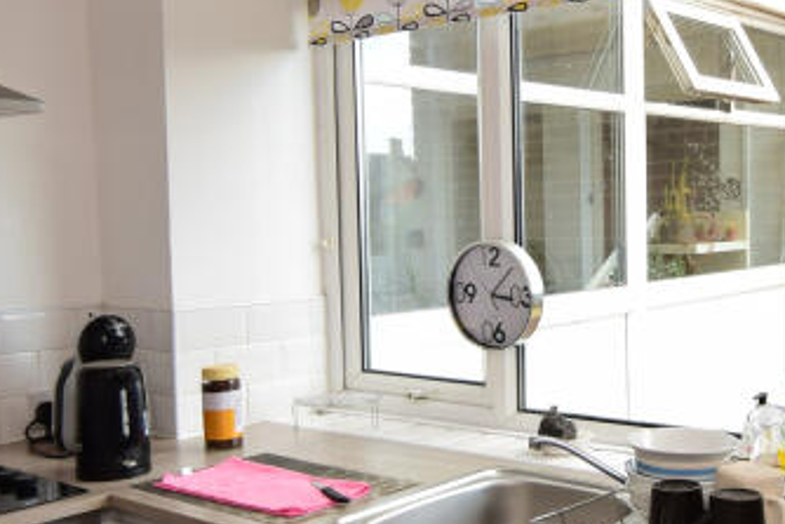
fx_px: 1003
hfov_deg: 42.4
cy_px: 288
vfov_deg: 29.3
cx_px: 496
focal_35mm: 46
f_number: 10
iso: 100
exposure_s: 1/25
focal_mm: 10
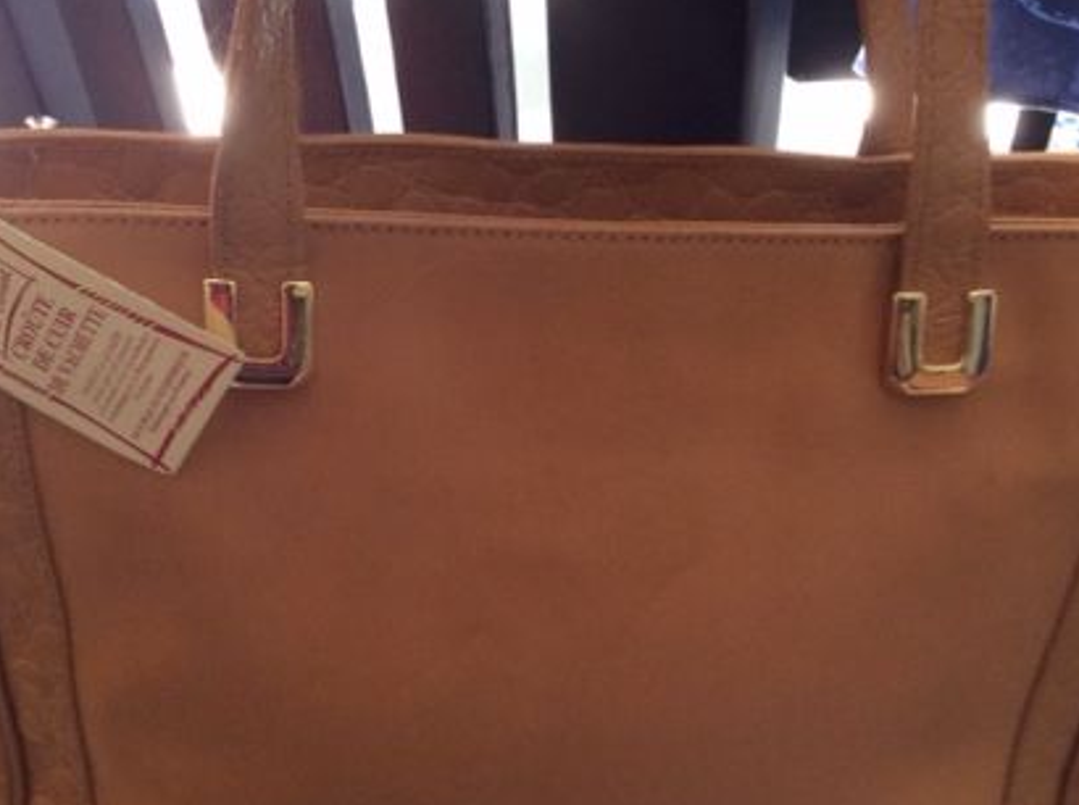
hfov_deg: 38.2
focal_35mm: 50
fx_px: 1556
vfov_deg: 28.9
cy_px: 489
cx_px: 540
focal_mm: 3.3
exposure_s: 1/25
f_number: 2.4
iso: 80
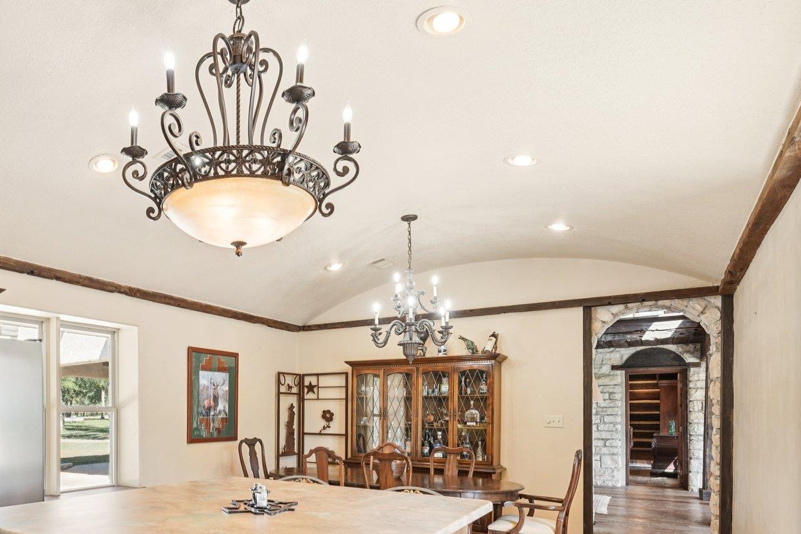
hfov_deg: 71.3
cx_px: 208
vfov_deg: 51.8
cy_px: 423
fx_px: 512
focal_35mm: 23
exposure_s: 1/40
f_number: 8
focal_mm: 14
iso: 400
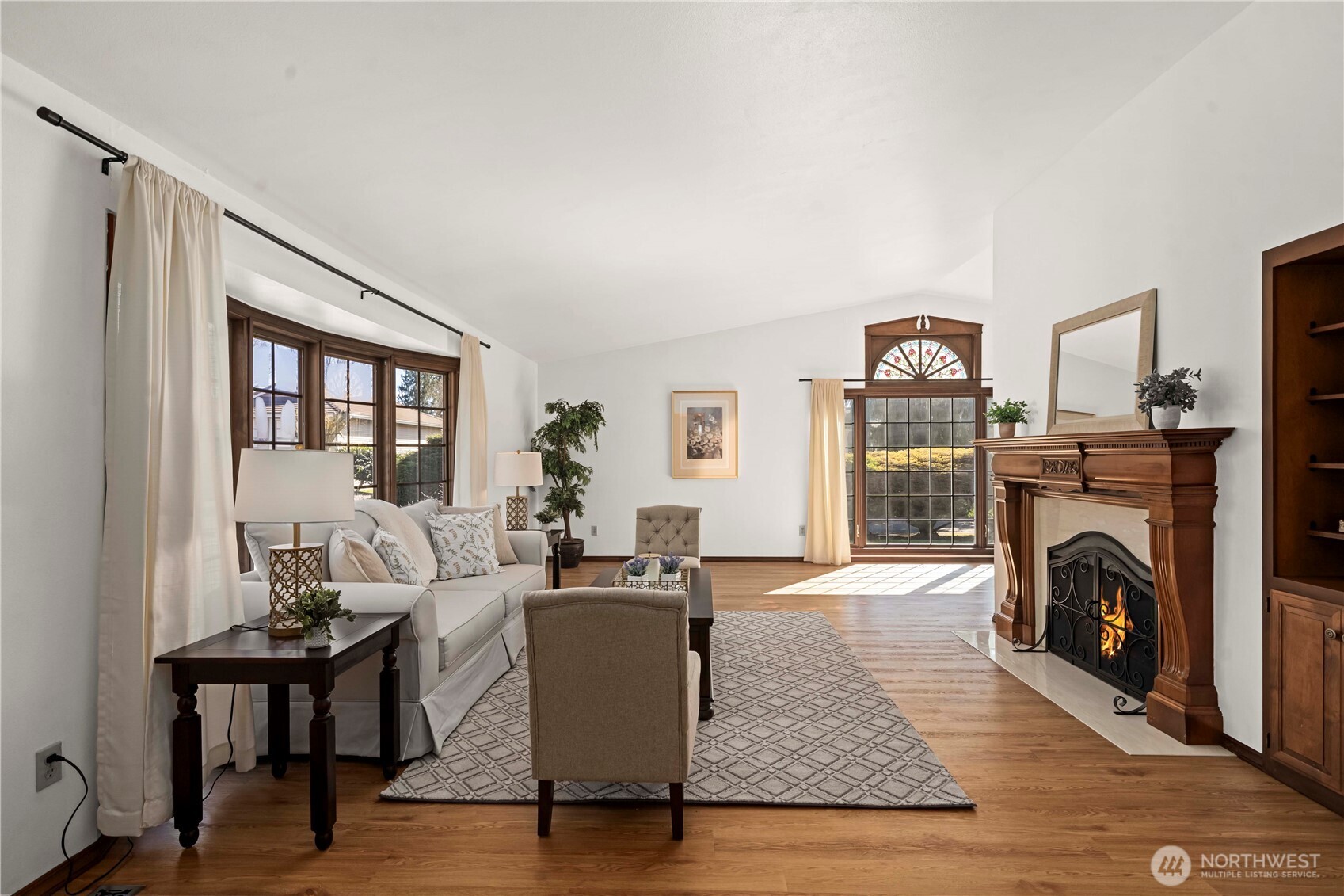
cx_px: 672
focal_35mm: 16
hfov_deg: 96.7
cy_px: 448
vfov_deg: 73.7
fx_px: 597
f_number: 8
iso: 1000
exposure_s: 1/30
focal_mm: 16
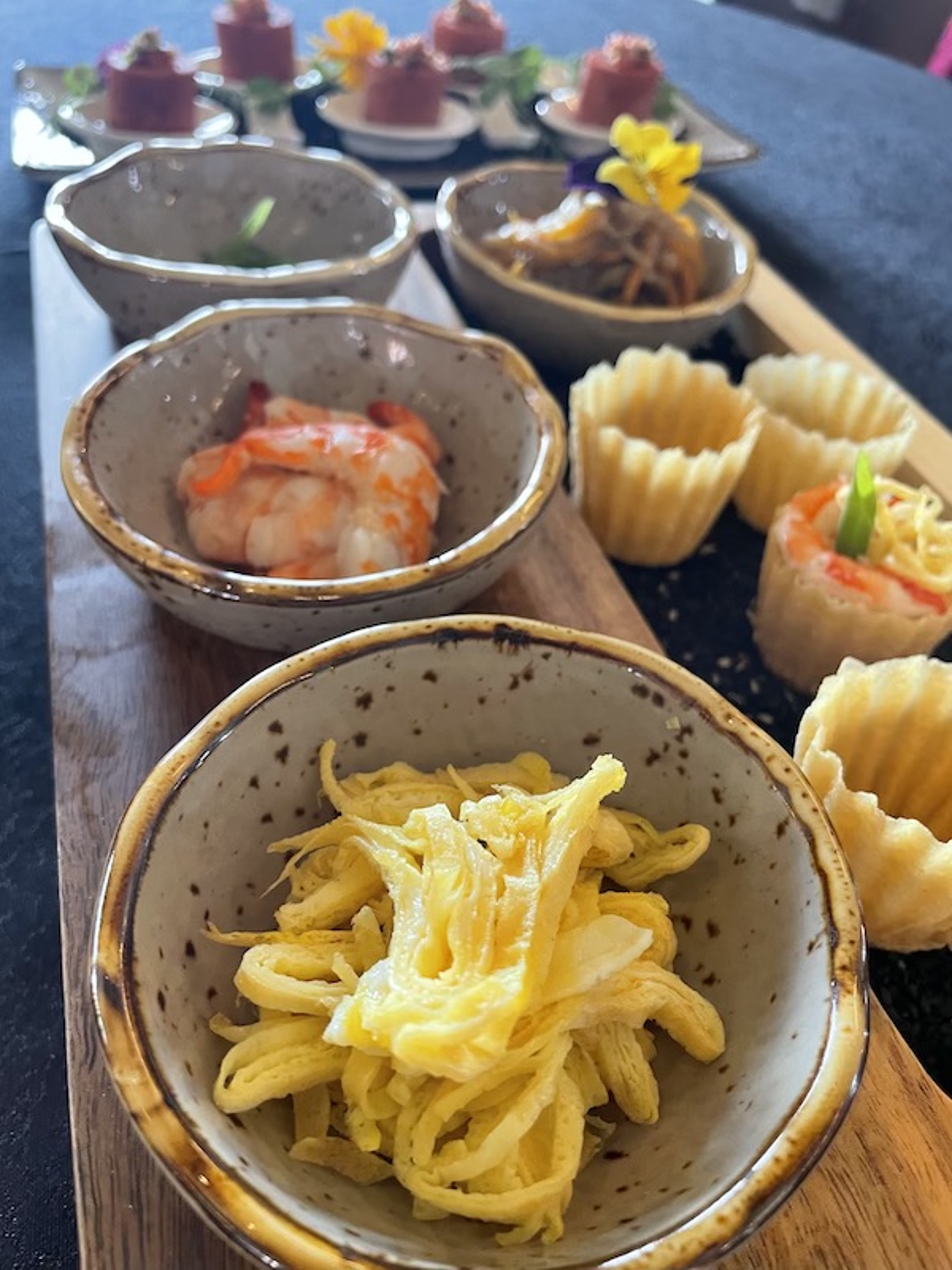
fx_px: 953
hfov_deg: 53.1
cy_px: 635
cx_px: 476
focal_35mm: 26
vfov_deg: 67.3
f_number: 1.6
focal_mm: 4.2
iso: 250
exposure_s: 1/60
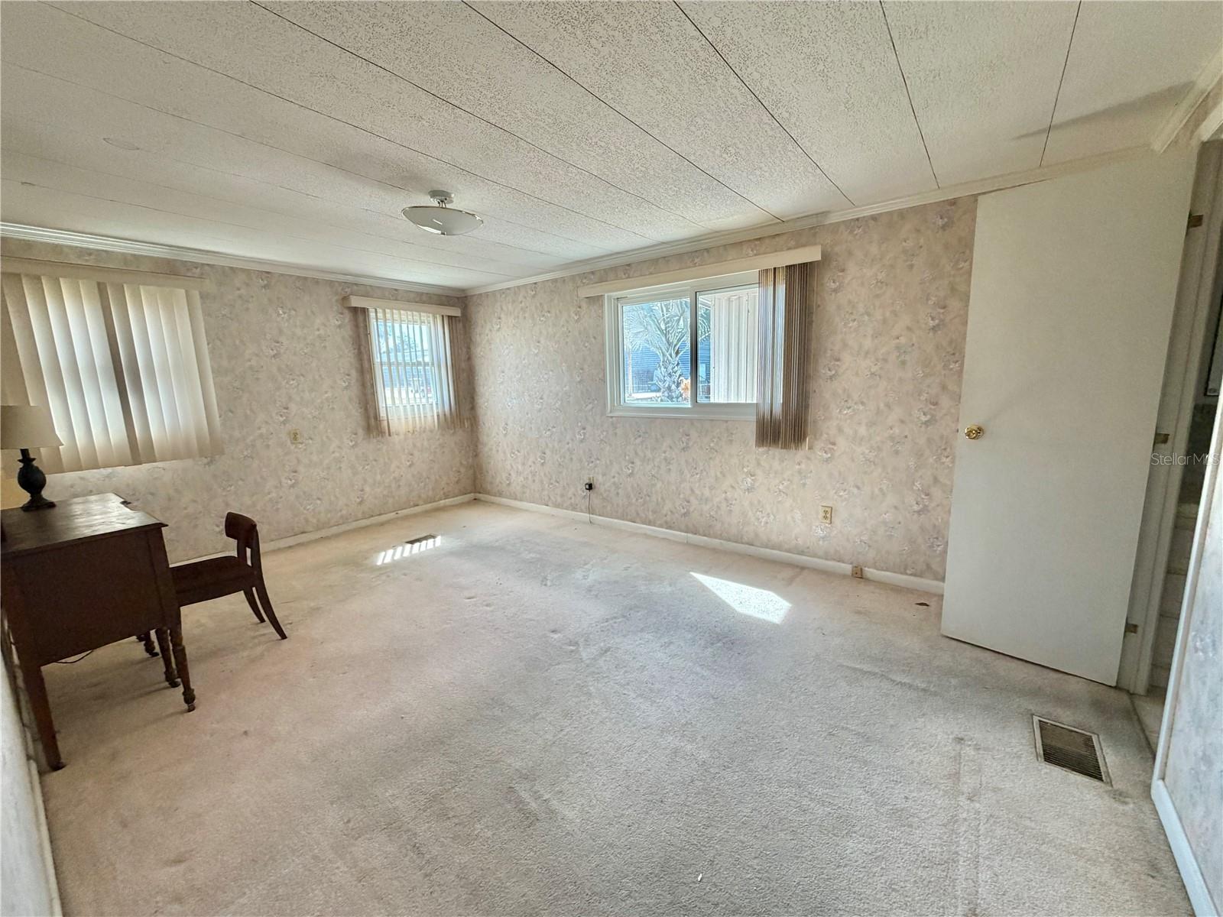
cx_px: 612
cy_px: 458
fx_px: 495
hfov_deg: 102.1
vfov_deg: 85.7
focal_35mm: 14
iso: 200
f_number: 2.2
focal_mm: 2.22
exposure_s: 1/120
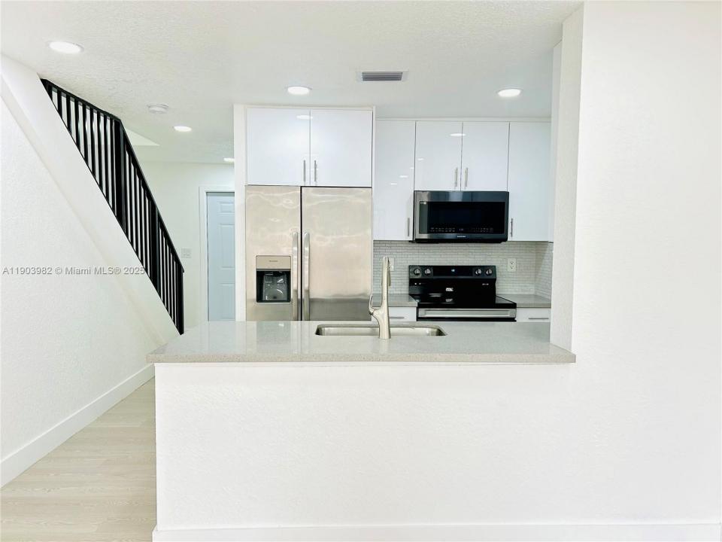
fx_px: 542
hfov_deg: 67.3
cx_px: 361
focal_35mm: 26
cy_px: 271
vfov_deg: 53.1
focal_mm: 5.7
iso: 80
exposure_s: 1/120
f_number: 1.5
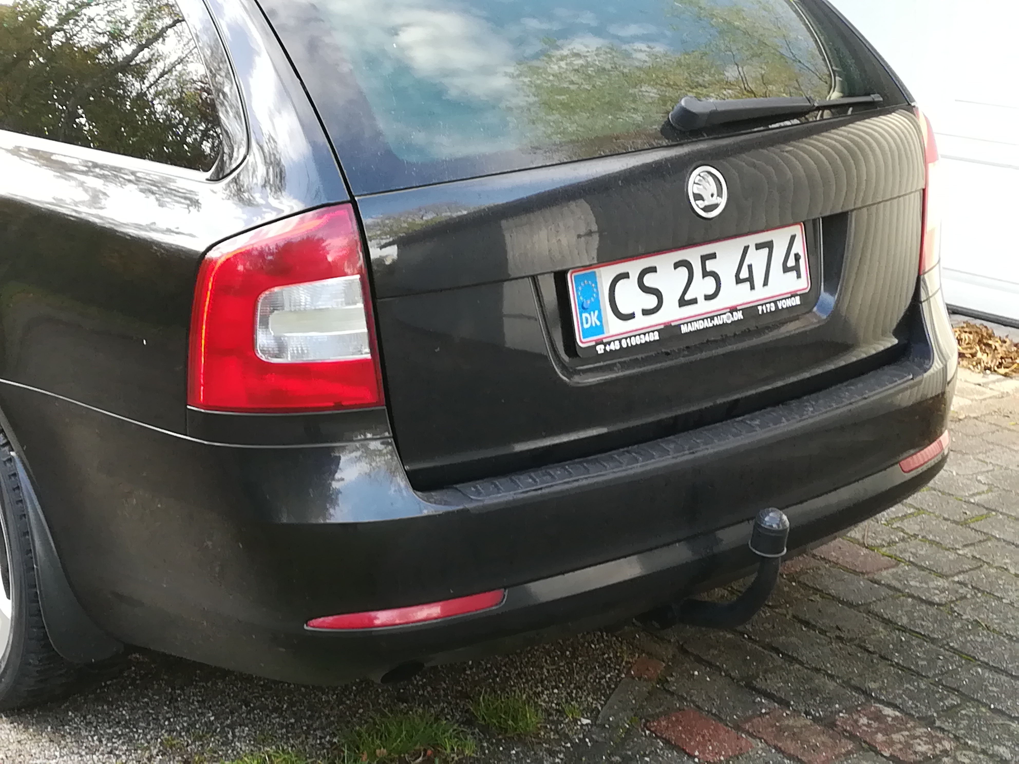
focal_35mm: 64
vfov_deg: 22.9
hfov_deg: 30.3
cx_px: 510
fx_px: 1884
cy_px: 382
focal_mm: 3.83
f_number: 2.2
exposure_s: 1/50
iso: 80
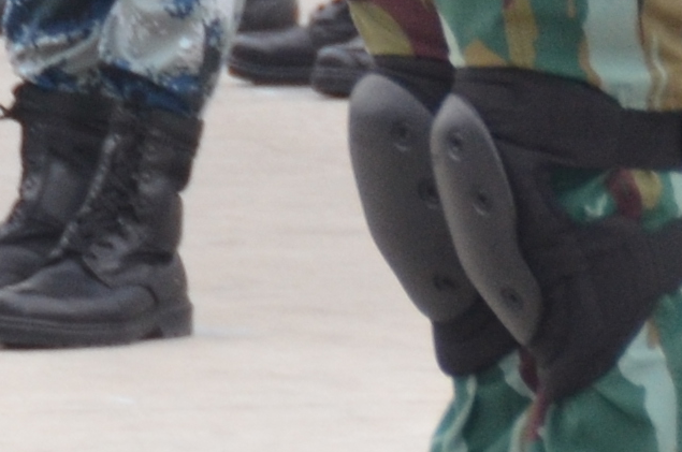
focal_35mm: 1106
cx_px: -775
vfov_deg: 1.2
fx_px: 20913
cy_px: -1036
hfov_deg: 1.9
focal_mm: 95
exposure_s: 1/250
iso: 640
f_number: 6.3
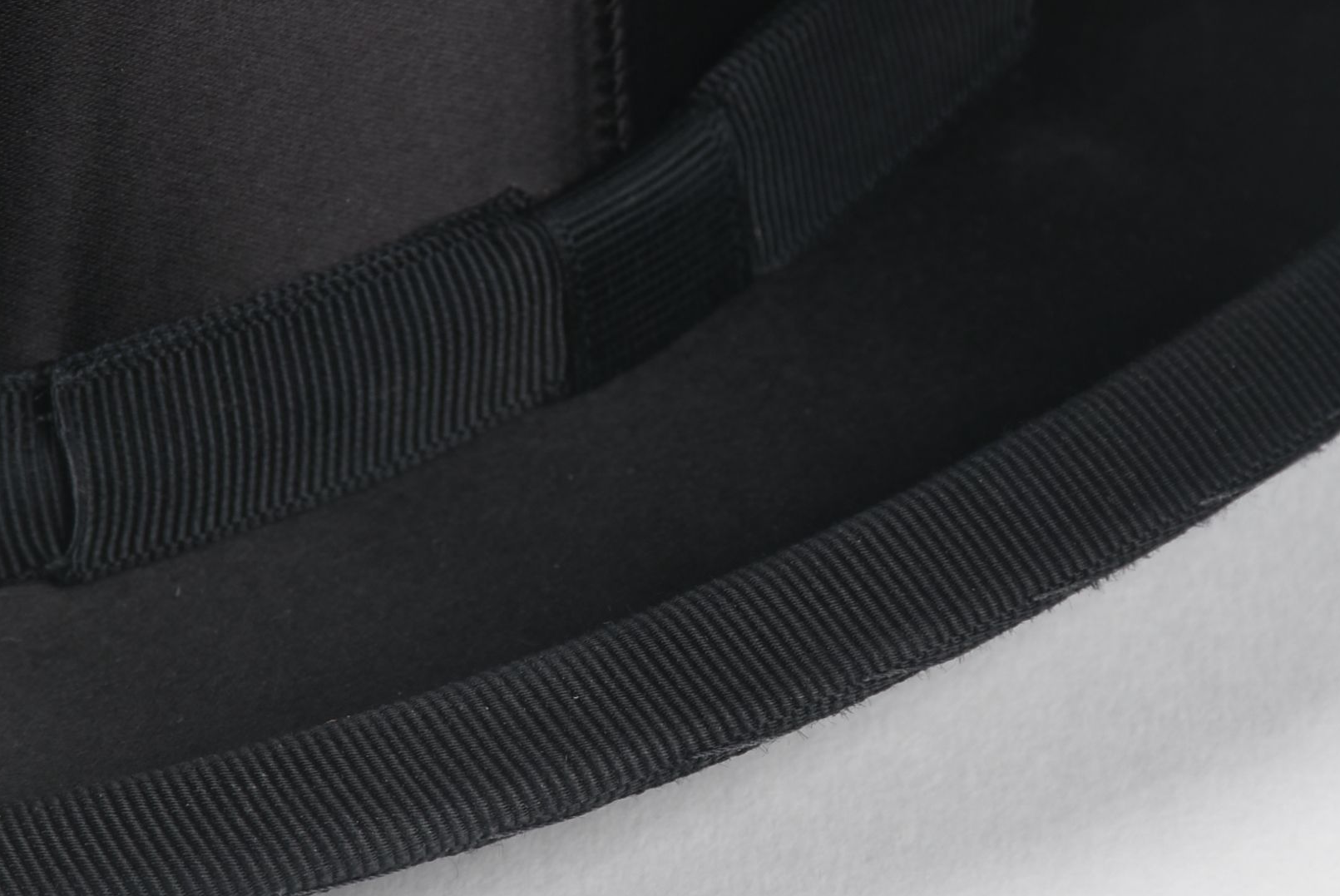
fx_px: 14528
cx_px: 571
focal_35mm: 390
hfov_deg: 5.3
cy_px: 324
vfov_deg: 3.5
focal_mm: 140
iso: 200
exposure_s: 1/125
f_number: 14
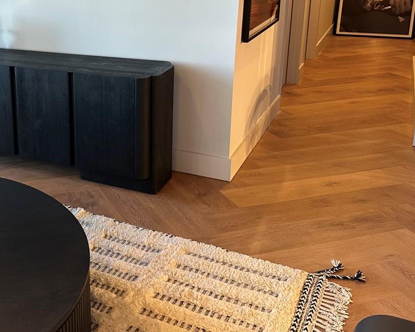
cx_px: 48
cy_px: 96
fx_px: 553
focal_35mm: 45
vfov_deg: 33.0
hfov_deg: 38.6
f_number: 1.78
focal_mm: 6.86
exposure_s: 1/60
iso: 200
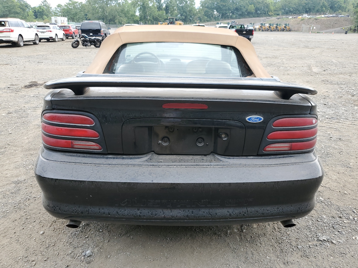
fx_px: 269
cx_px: 179
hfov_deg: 67.3
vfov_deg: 53.1
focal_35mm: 26
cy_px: 134
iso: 50
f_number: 1.5
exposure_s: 1/312
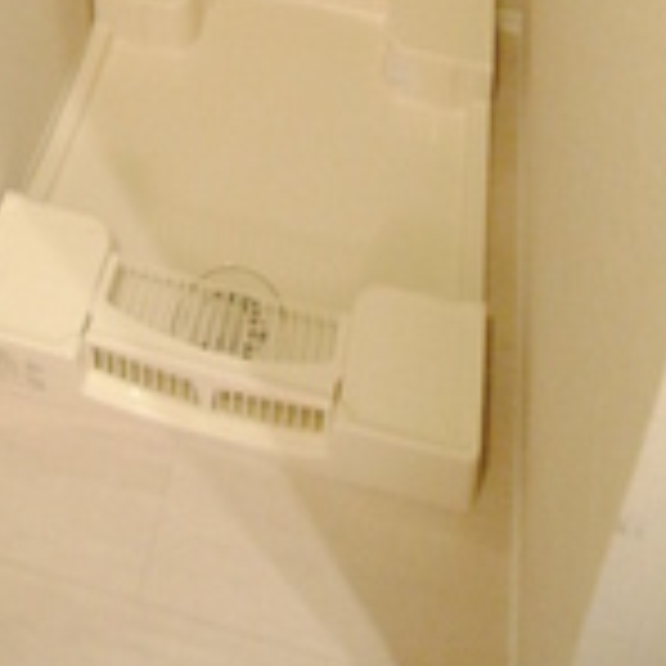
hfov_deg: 38.3
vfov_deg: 23.1
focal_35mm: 44
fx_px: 958
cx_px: 292
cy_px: -495
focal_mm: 8
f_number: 4.5
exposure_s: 1/20
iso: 1600
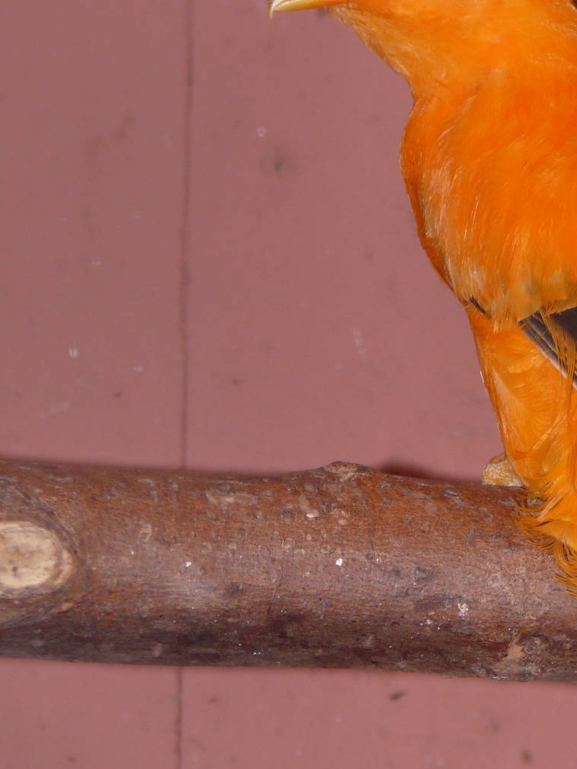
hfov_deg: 3.8
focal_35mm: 390
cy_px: 395
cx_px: 352
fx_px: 8666
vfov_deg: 5.1
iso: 125
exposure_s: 1/25
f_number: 3.6
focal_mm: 52.4
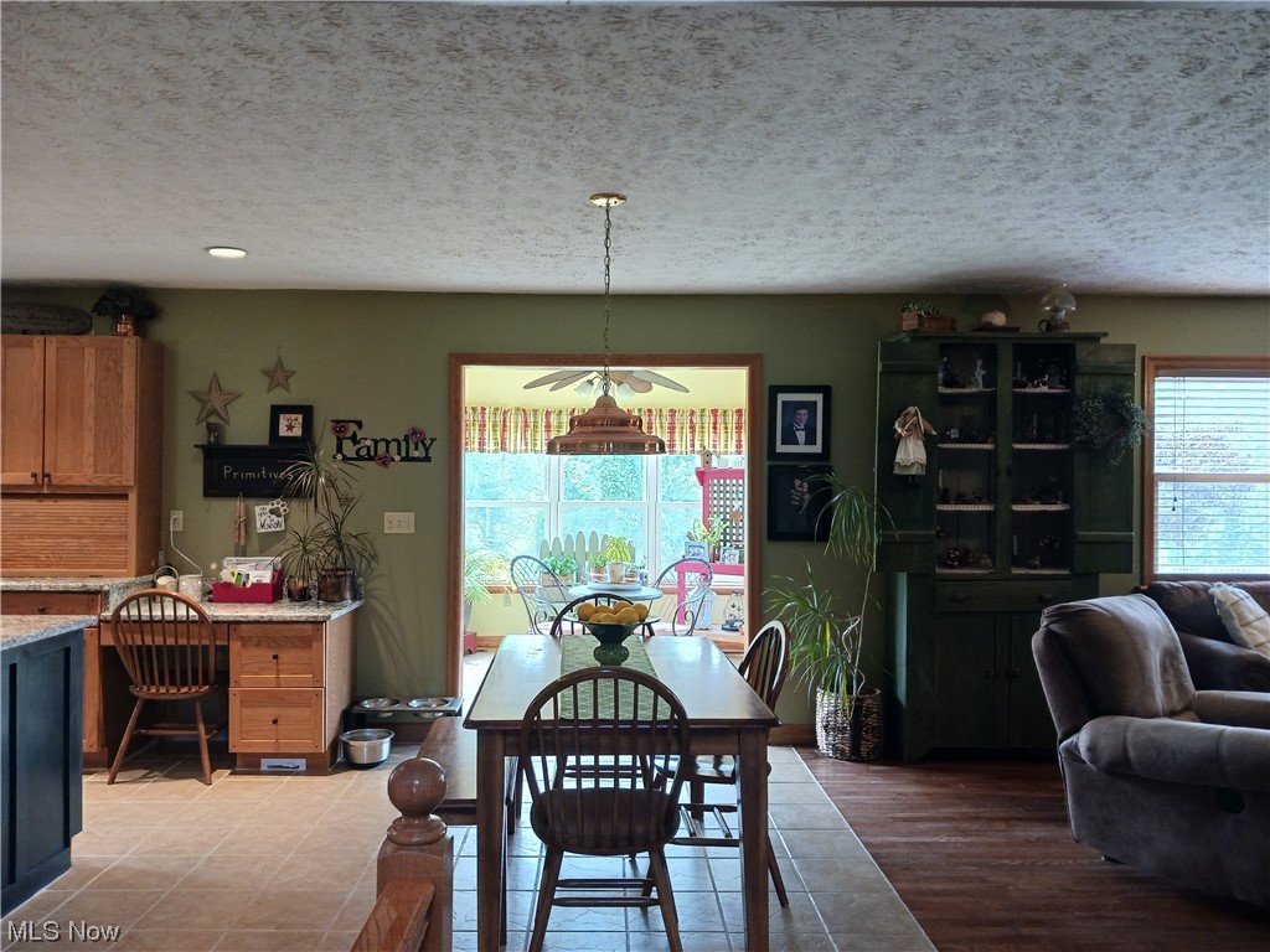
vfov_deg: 51.4
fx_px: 991
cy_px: 476
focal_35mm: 27
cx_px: 635
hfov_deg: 65.3
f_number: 1.8
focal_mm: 4
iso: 160
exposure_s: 1/60
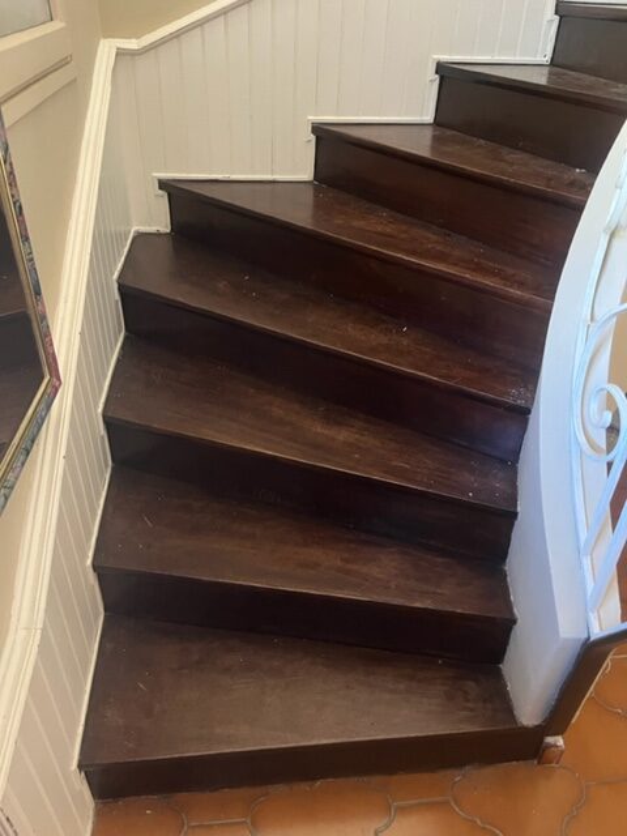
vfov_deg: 67.3
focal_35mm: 26
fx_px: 628
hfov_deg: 53.1
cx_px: 314
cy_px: 418
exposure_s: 1/25
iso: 500
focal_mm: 5.1
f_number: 1.6
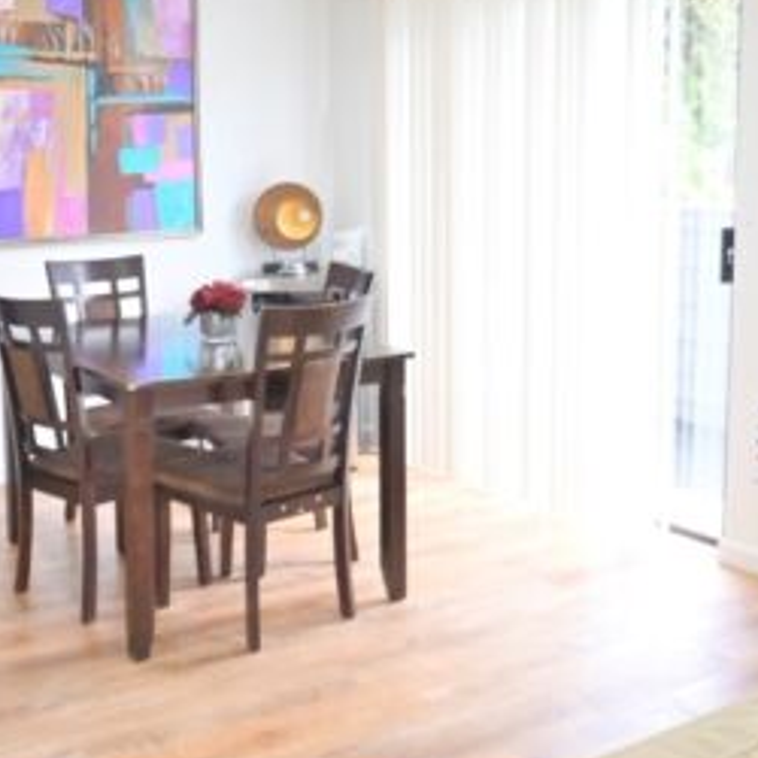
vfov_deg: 34.6
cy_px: 306
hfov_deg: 34.5
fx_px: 1214
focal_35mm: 49
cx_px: 285
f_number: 3.5
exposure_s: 1/320
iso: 4000
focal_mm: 24
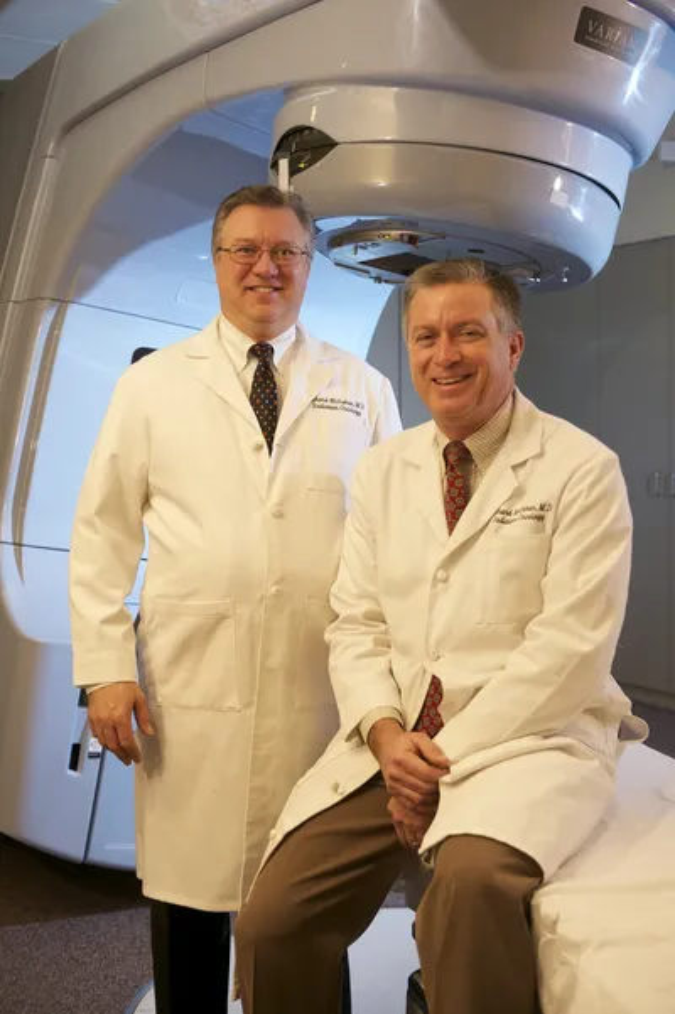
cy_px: 507
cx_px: 338
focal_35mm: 48
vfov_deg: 41.1
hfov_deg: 28.0
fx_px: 1351
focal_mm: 48
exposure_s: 1/60
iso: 320
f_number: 4
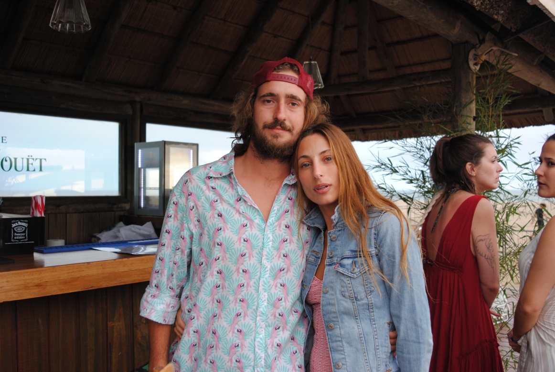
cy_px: 186
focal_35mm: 38
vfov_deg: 35.6
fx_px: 579
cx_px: 278
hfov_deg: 51.2
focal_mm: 25
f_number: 4.5
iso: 200
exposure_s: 1/80
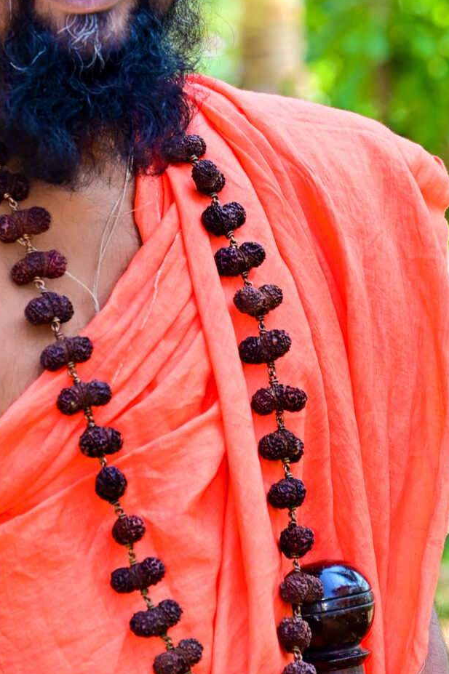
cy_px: 200
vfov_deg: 7.8
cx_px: 195
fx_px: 4963
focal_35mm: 265
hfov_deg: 5.2
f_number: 6.3
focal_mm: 120
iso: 200
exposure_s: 1/125
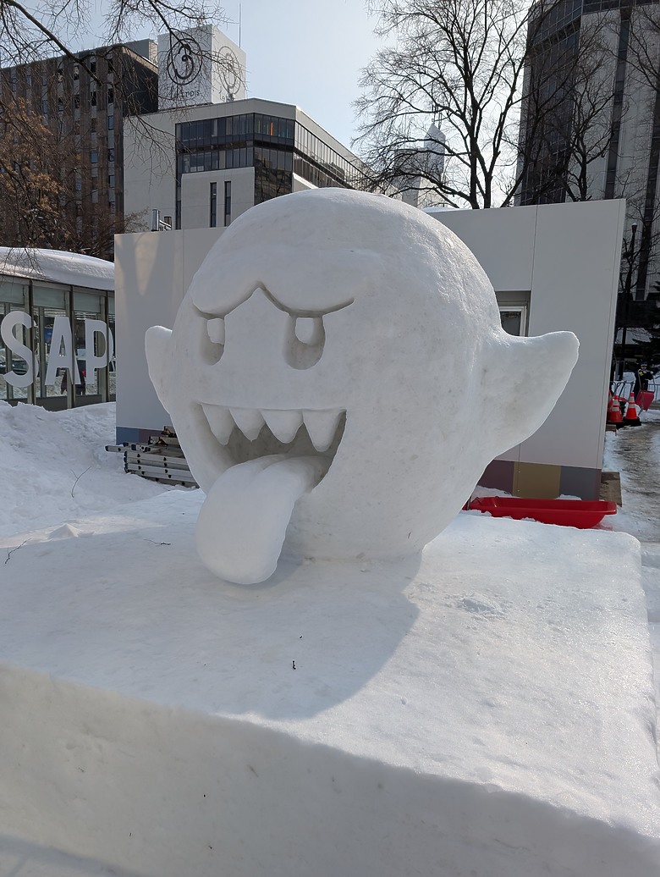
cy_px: 438
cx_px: 330
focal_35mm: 24
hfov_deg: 56.9
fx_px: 609
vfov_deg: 71.5
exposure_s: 1/1984
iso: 21
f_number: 1.68
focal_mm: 6.9
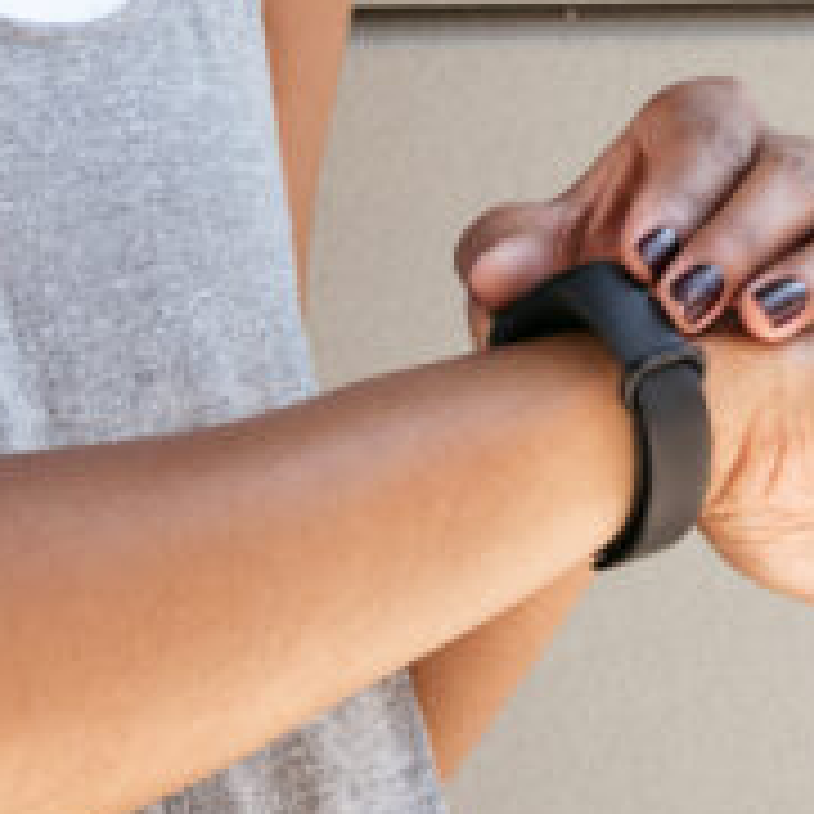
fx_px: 6715
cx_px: 661
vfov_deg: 6.9
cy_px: -286
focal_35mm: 252
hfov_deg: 6.9
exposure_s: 1/50
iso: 100
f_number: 5.6
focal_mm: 35
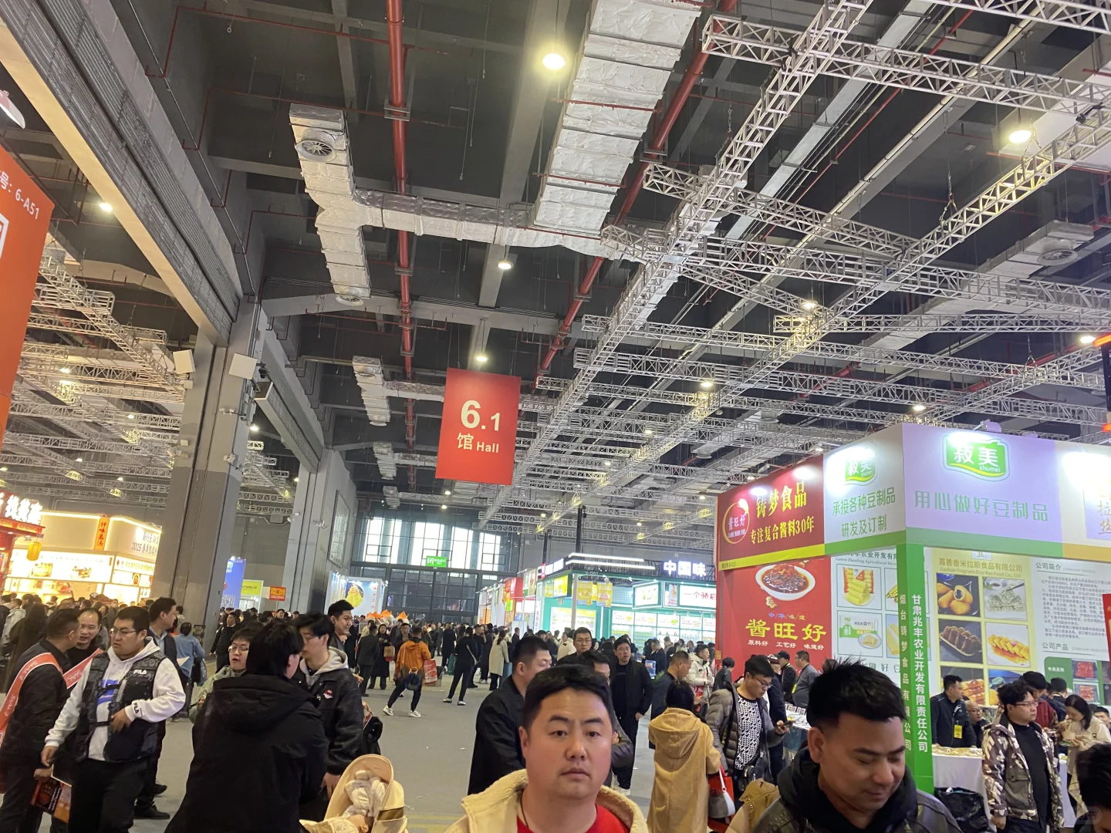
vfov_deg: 53.1
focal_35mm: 26
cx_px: 556
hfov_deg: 67.3
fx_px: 834
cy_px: 416
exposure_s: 1/60
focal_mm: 4.25
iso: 125
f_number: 1.8
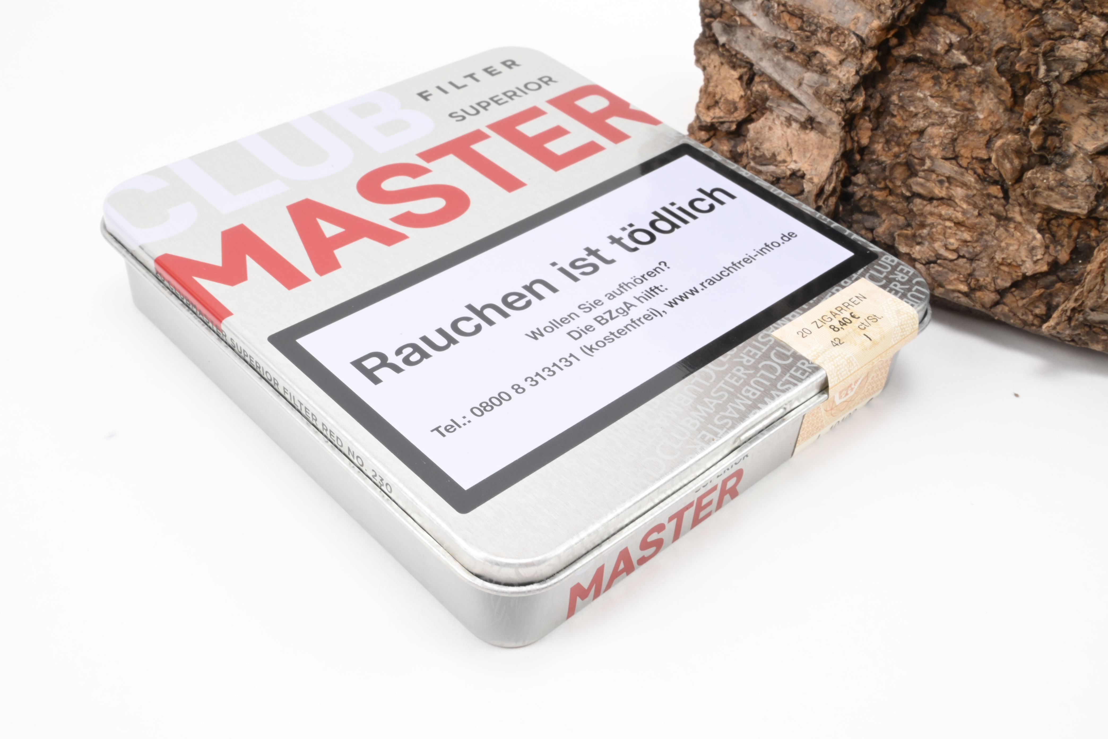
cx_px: 554
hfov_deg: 52.2
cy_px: 370
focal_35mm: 37
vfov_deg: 36.2
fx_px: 1131
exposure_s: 1/15
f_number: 22
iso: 640
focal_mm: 24.5
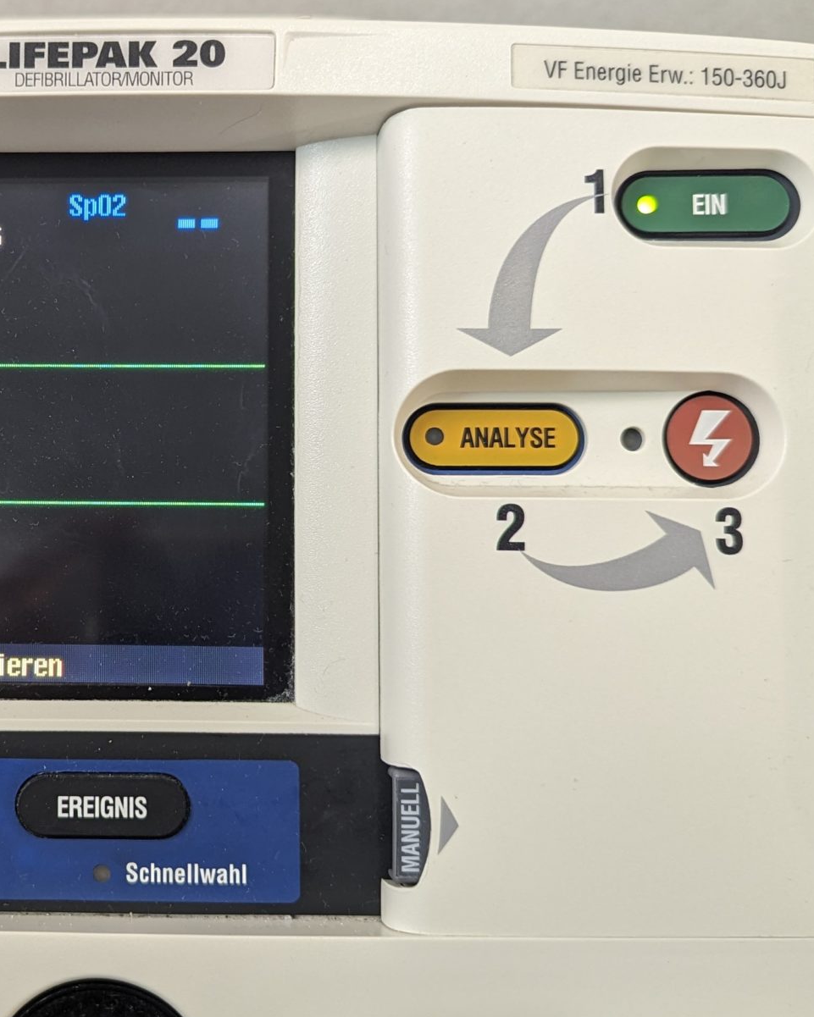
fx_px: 1506
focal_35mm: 50
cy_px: 500
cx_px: 93
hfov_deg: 29.1
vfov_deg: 37.3
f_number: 1.85
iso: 156
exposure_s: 1/33.3
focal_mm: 6.81
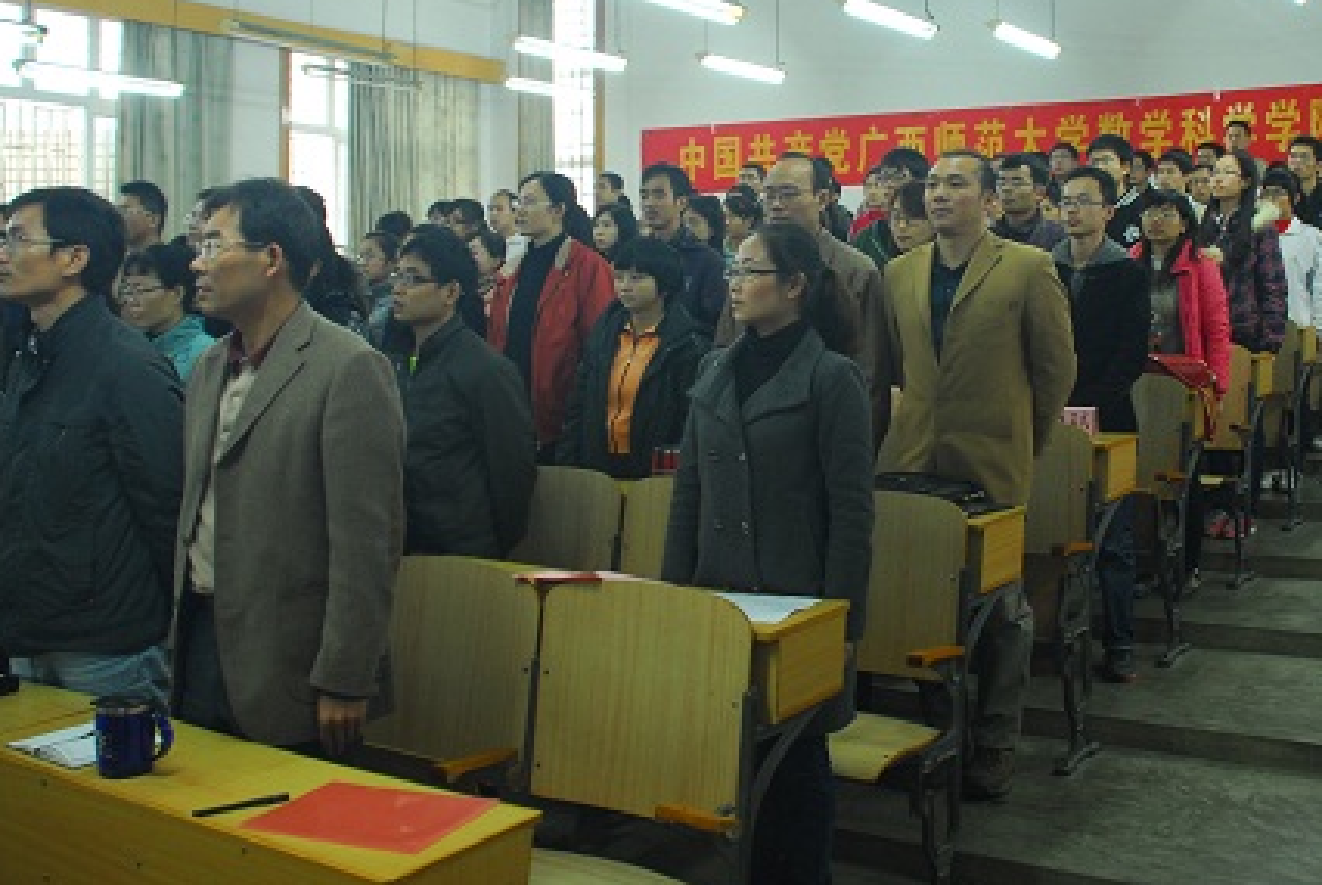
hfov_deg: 50.0
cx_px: 850
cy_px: 303
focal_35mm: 38
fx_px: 1397
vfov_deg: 34.8
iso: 400
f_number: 3.5
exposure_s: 1/10
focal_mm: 18
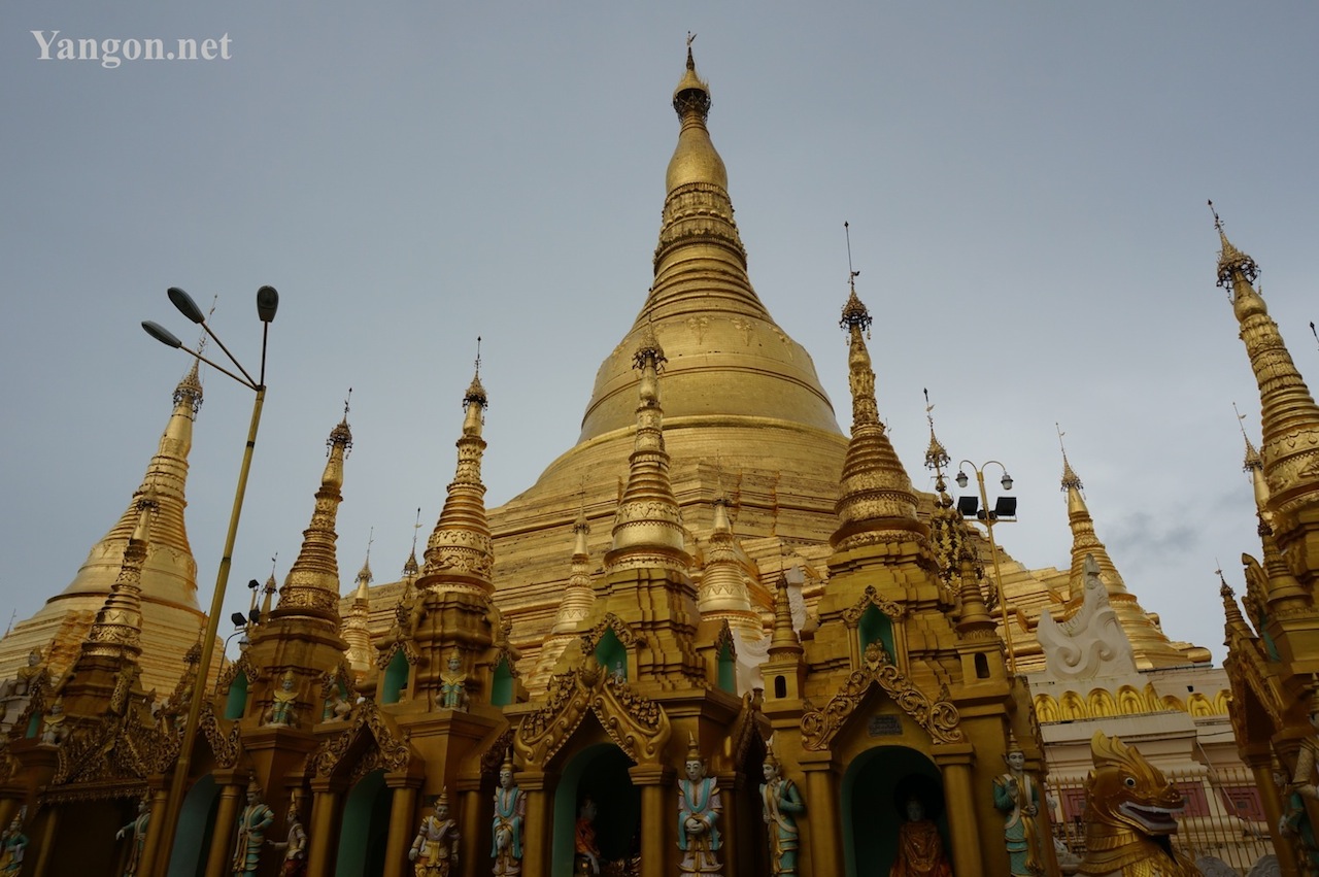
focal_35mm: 24
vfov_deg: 53.0
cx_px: 660
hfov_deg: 73.8
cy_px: 438
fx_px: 879
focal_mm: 16
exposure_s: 1/125
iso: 100
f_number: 13
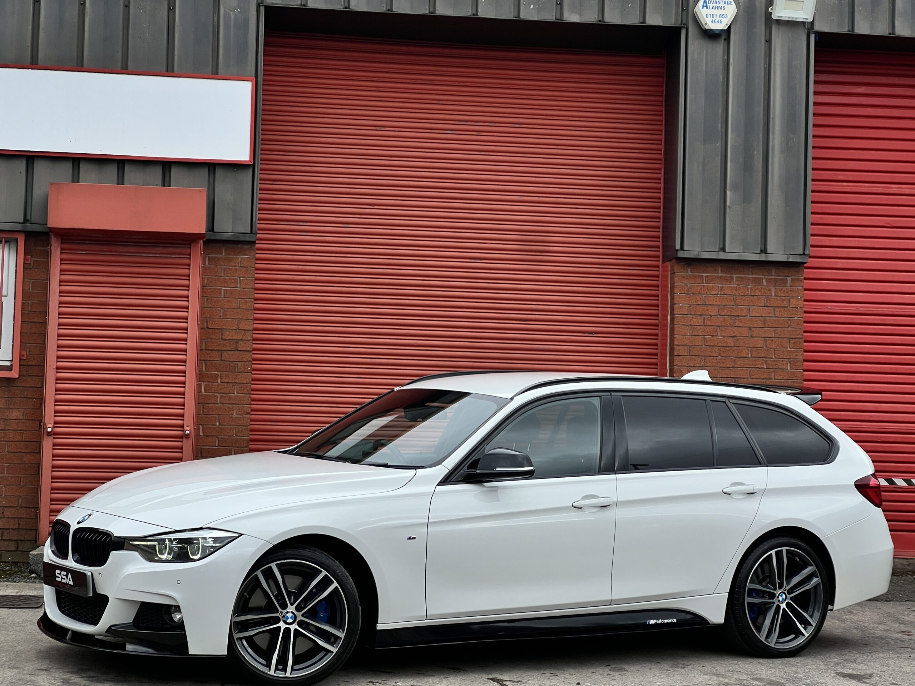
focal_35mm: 77
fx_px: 2035
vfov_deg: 19.1
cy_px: 343
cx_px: 458
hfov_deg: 25.3
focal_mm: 9
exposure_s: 1/742
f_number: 2.8
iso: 32
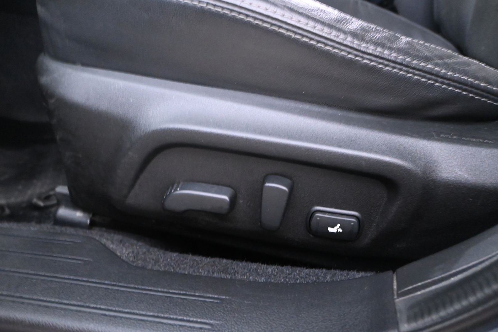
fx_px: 415
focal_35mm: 30
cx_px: 249
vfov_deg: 43.6
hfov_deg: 61.9
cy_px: 166
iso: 6400
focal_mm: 20
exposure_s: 1/10
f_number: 4.5
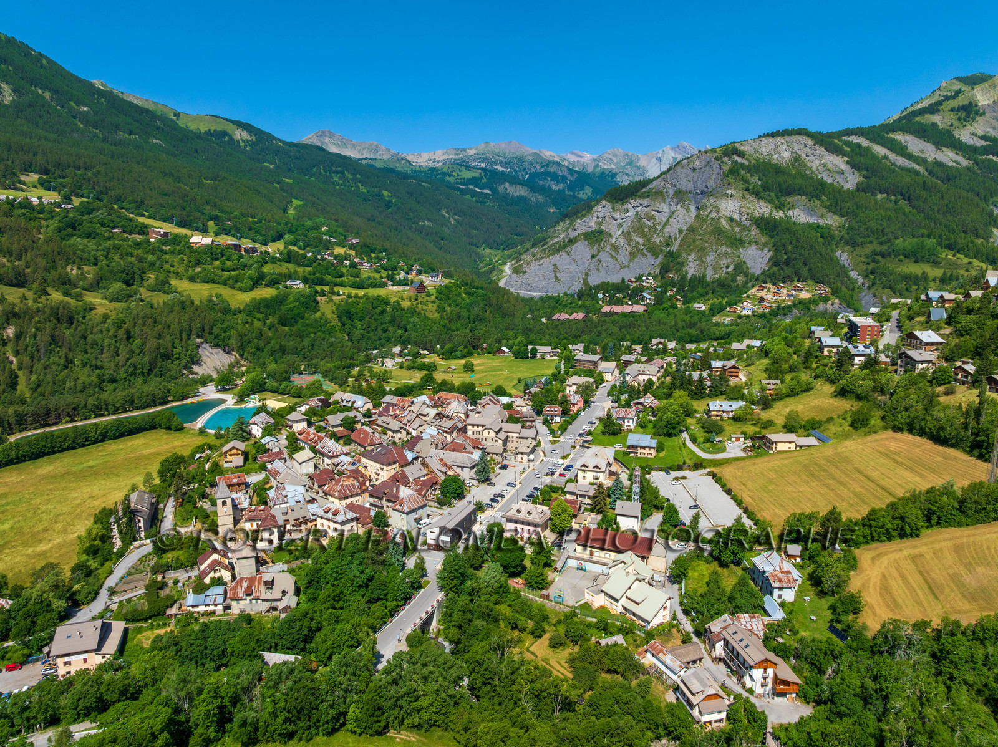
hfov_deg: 71.6
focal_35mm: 24
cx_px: 499
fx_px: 692
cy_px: 374
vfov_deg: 56.8
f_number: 8
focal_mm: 12.3
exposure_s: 1/320
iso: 100
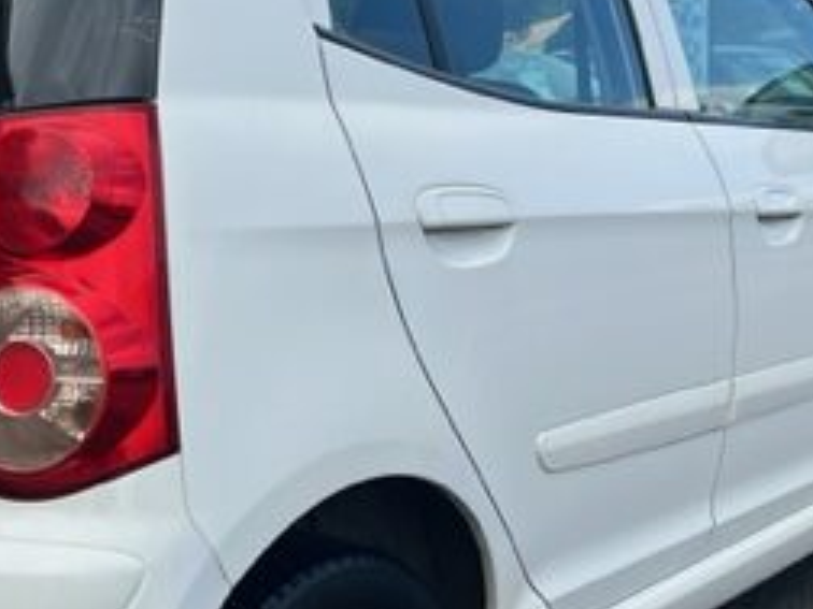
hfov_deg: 29.2
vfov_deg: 22.2
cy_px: 274
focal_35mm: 66
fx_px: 1550
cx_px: 271
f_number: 1.5
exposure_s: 1/3077
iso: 50
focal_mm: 5.7
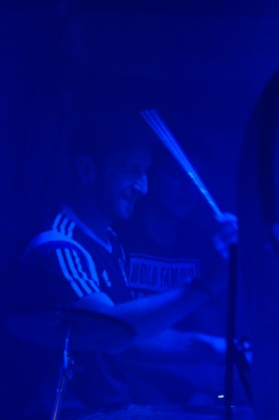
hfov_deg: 9.1
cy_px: 210
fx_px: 1746
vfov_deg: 13.7
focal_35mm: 150
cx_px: 140
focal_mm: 100
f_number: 5.6
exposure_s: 1/160
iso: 3200
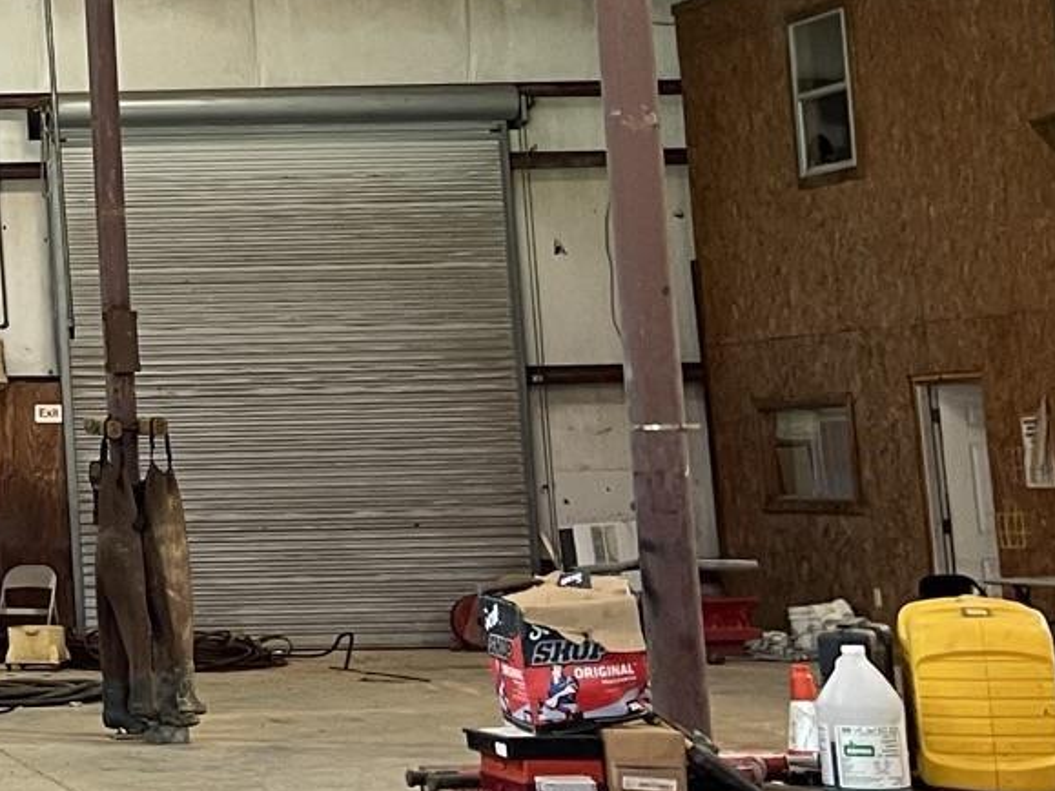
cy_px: 42
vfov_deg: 15.8
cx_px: -543
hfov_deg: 18.7
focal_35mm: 92
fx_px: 2803
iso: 160
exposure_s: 1/60
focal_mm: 5.1
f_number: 1.6
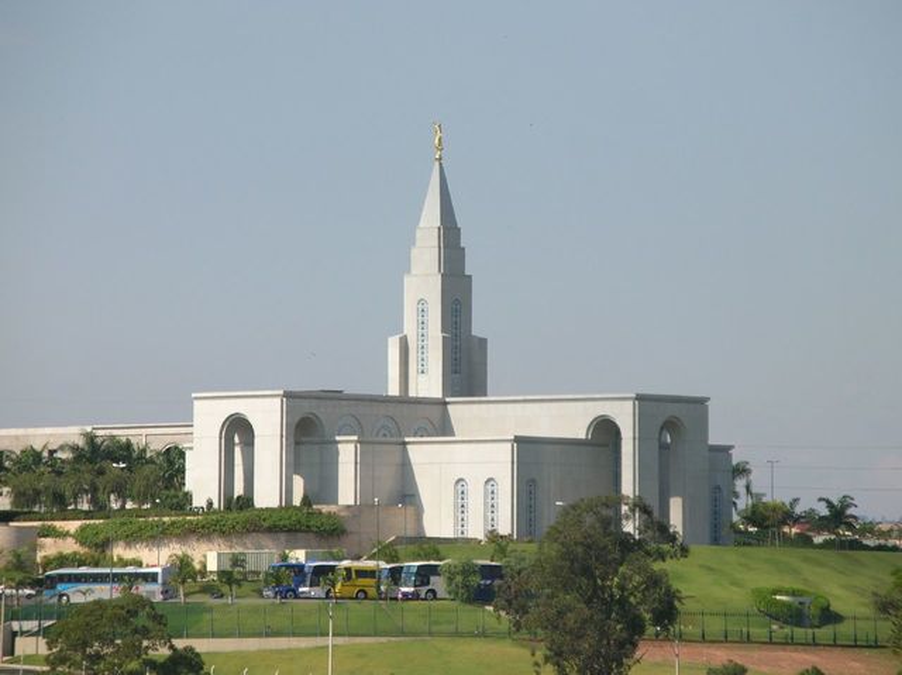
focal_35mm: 303
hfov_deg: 6.5
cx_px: 451
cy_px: 338
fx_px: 7889
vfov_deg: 4.9
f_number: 4.4
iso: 50
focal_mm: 50
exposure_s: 1/525
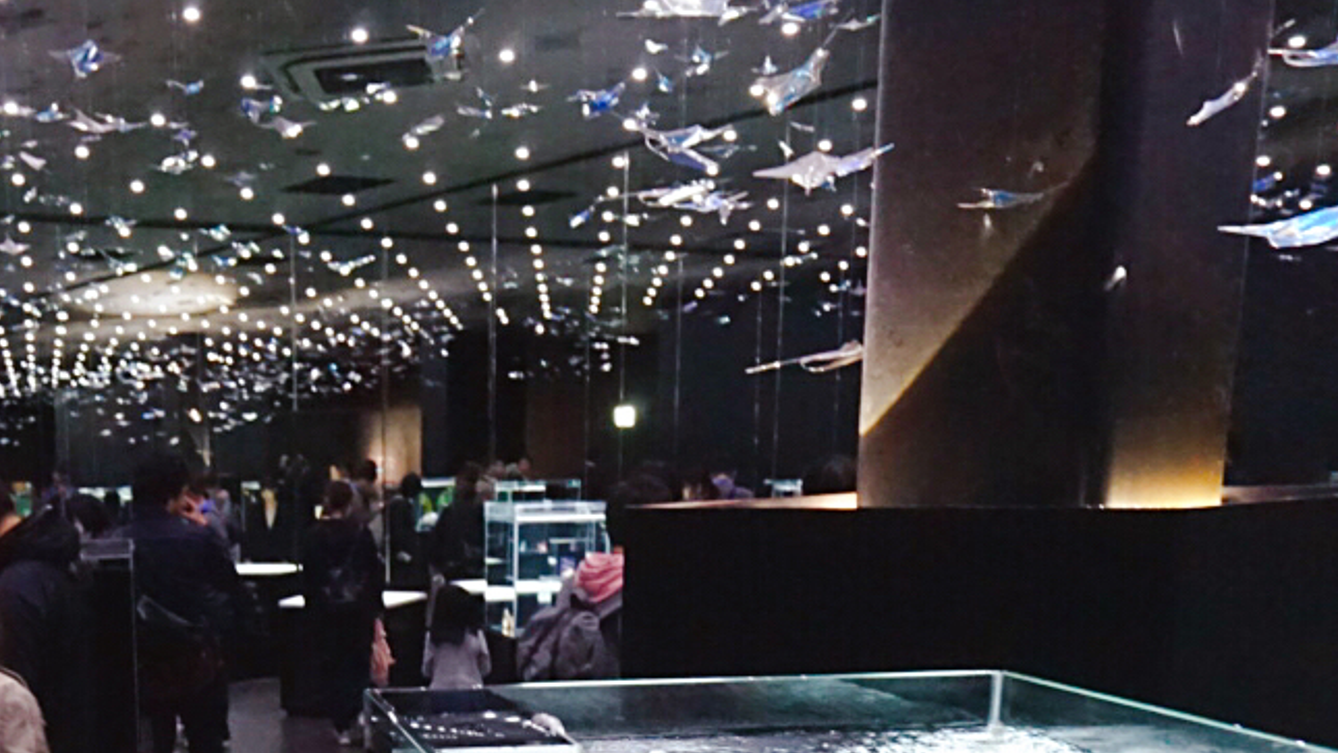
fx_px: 1490
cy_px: 828
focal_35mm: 42
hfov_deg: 43.9
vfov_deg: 26.2
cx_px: 120
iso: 6400
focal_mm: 16
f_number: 4
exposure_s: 1/40
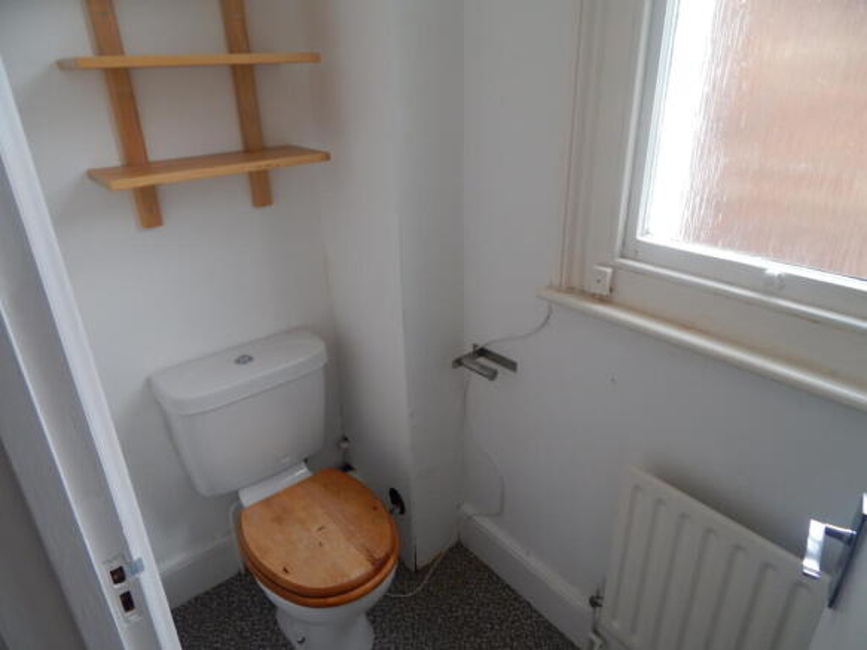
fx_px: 551
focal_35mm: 22
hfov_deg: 76.4
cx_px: 434
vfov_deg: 61.1
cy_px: 325
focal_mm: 4
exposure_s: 1/80
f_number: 3
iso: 125
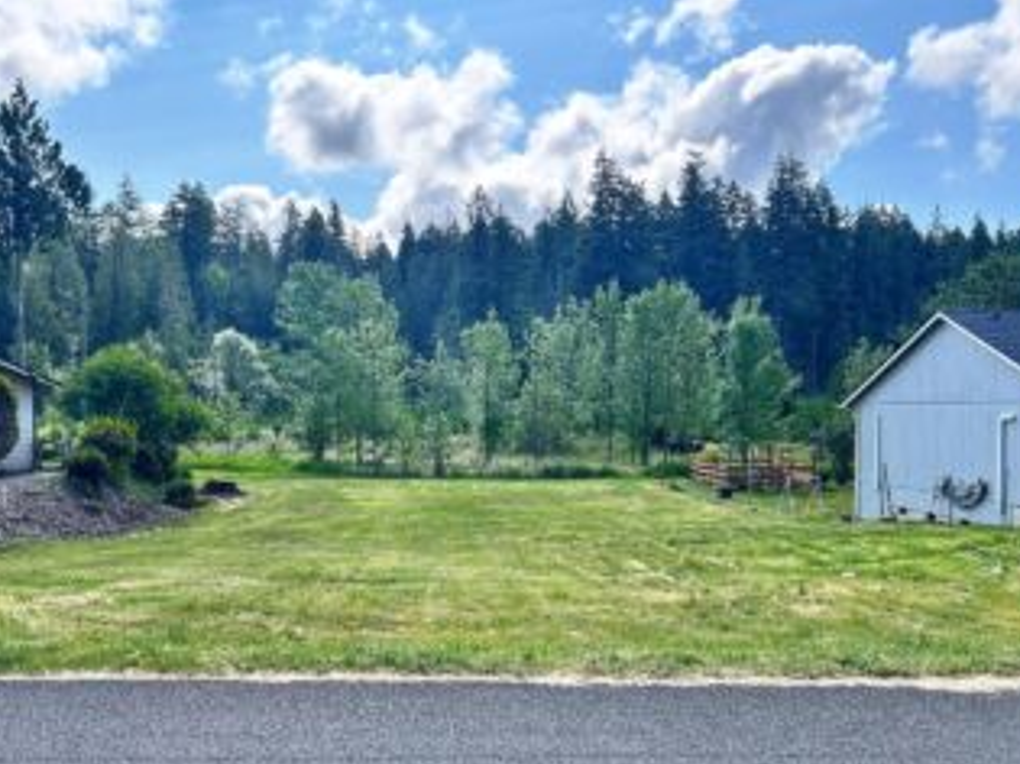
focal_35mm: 33
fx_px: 972
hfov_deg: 55.1
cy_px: 431
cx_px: 421
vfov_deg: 42.8
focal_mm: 5.7
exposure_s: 1/2994
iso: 50
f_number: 1.5
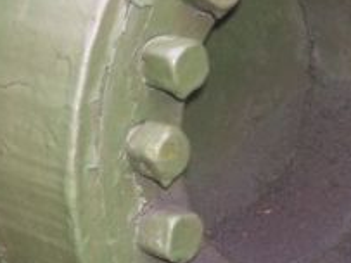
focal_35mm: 146
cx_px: 118
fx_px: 1480
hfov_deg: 13.5
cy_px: 152
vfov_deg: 10.1
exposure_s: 1/60
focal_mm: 6
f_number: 2.7
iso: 80
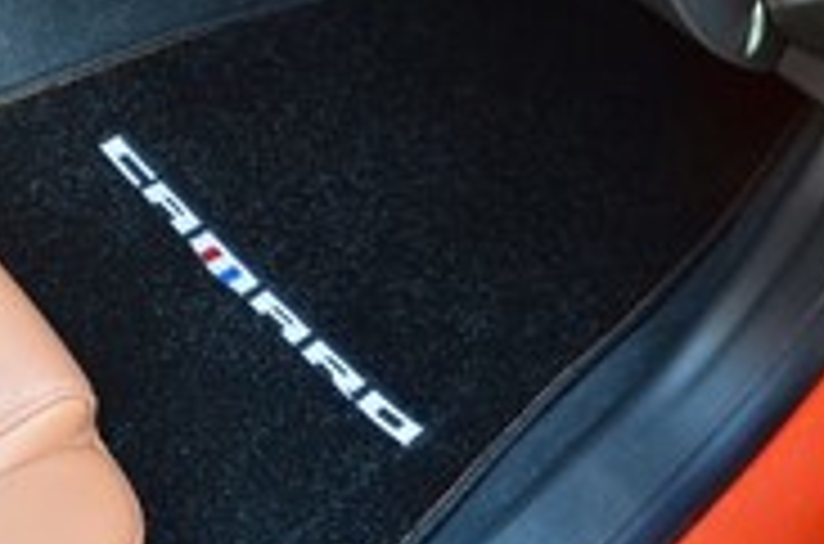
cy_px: 148
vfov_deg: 19.5
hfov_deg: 29.3
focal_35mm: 69
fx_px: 1575
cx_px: 360
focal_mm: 20
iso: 400
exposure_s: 1/30
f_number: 9
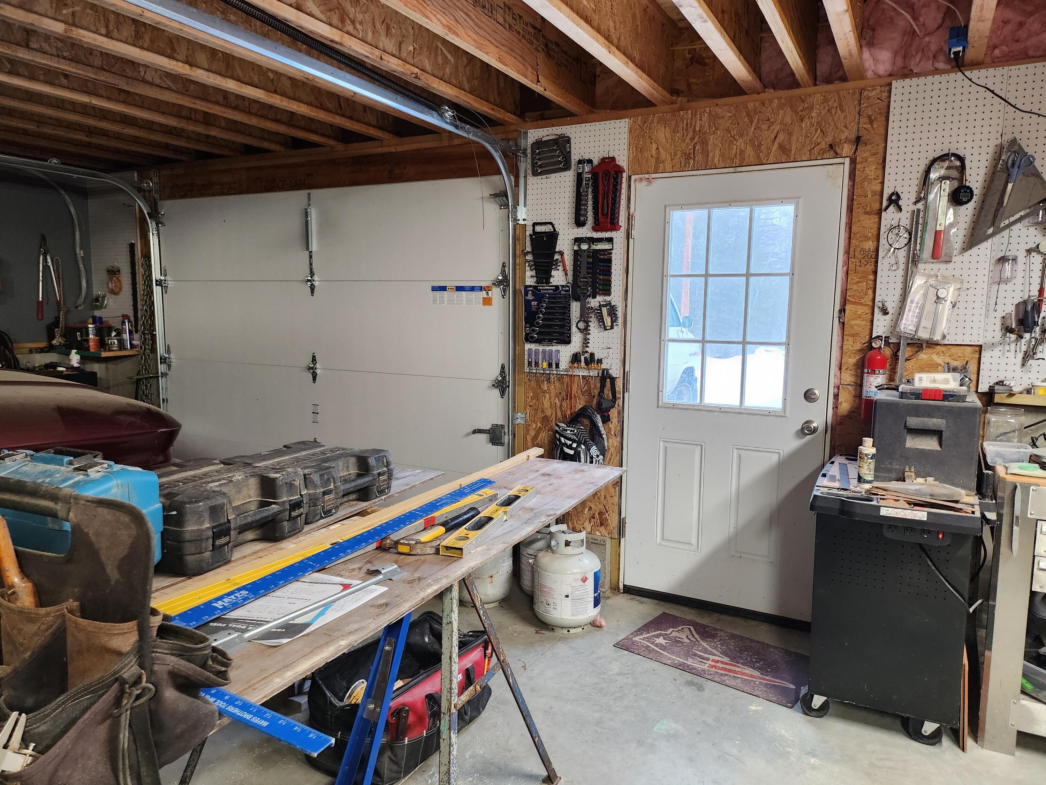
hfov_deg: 71.6
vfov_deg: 56.8
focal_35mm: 24
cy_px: 392
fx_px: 725
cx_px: 523
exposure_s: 1/120
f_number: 1.8
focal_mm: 5
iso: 800
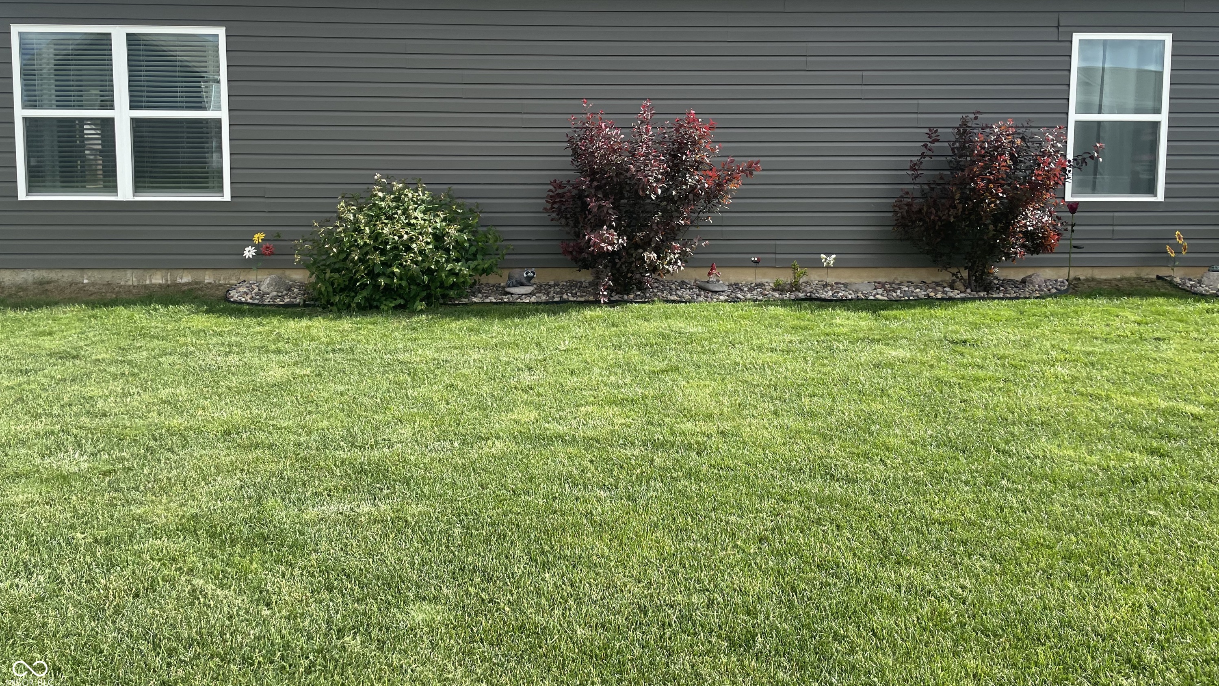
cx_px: 618
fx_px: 937
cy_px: 229
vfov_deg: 39.7
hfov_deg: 66.1
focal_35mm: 29
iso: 32
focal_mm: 4.2
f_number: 1.6
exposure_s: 1/1195
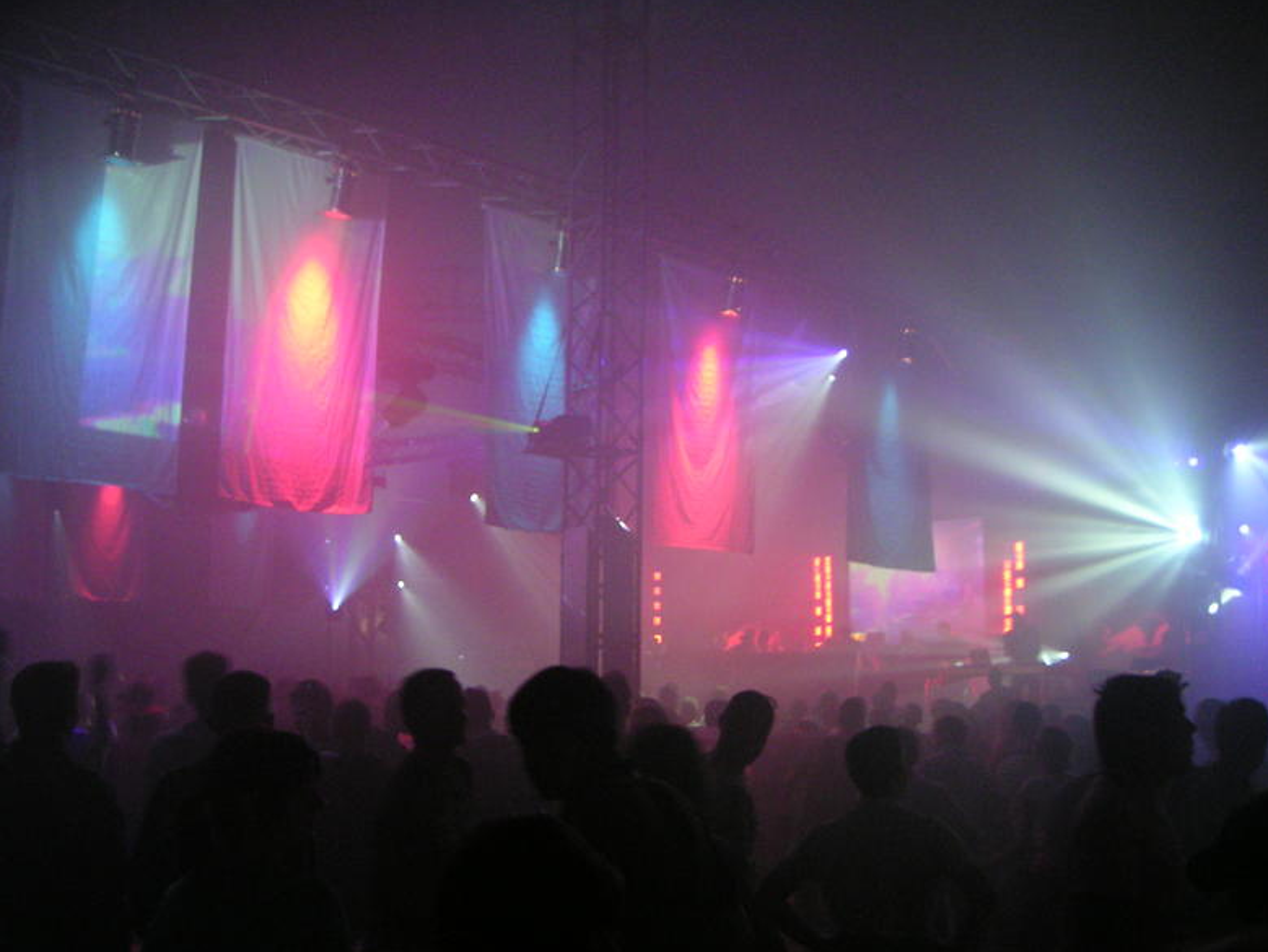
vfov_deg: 36.8
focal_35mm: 39
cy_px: 482
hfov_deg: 47.8
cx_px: 638
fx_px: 1429
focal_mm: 6
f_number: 2.8
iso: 200
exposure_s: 1/10
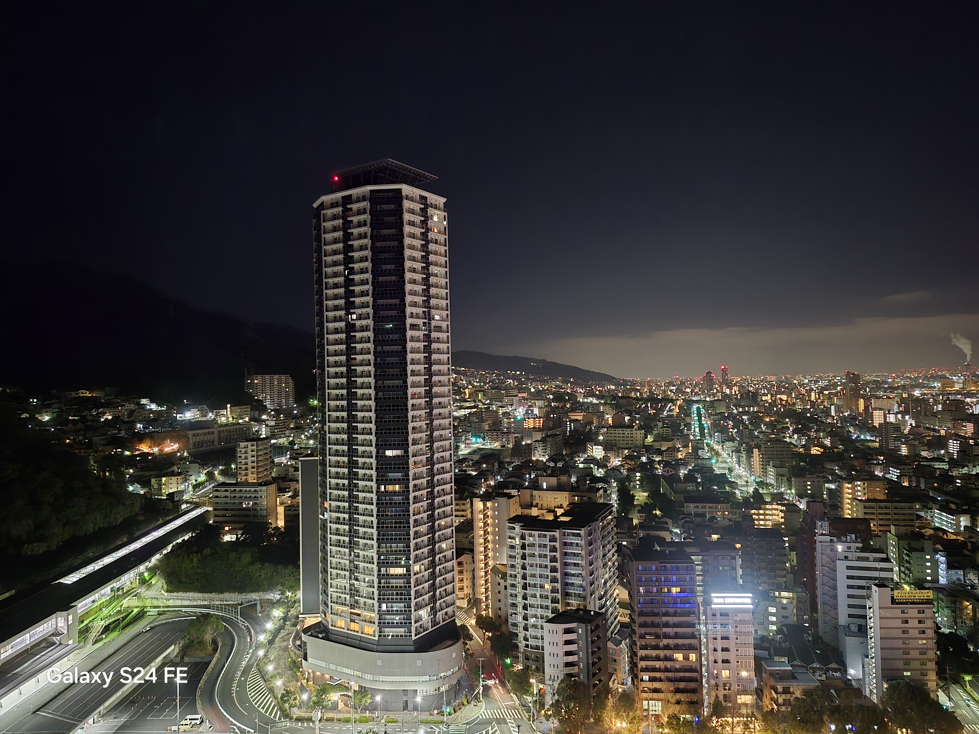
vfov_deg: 58.9
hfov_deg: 73.9
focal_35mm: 23
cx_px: 490
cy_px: 367
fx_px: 650
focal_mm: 5.4
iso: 3200
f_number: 1.8
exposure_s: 1/12
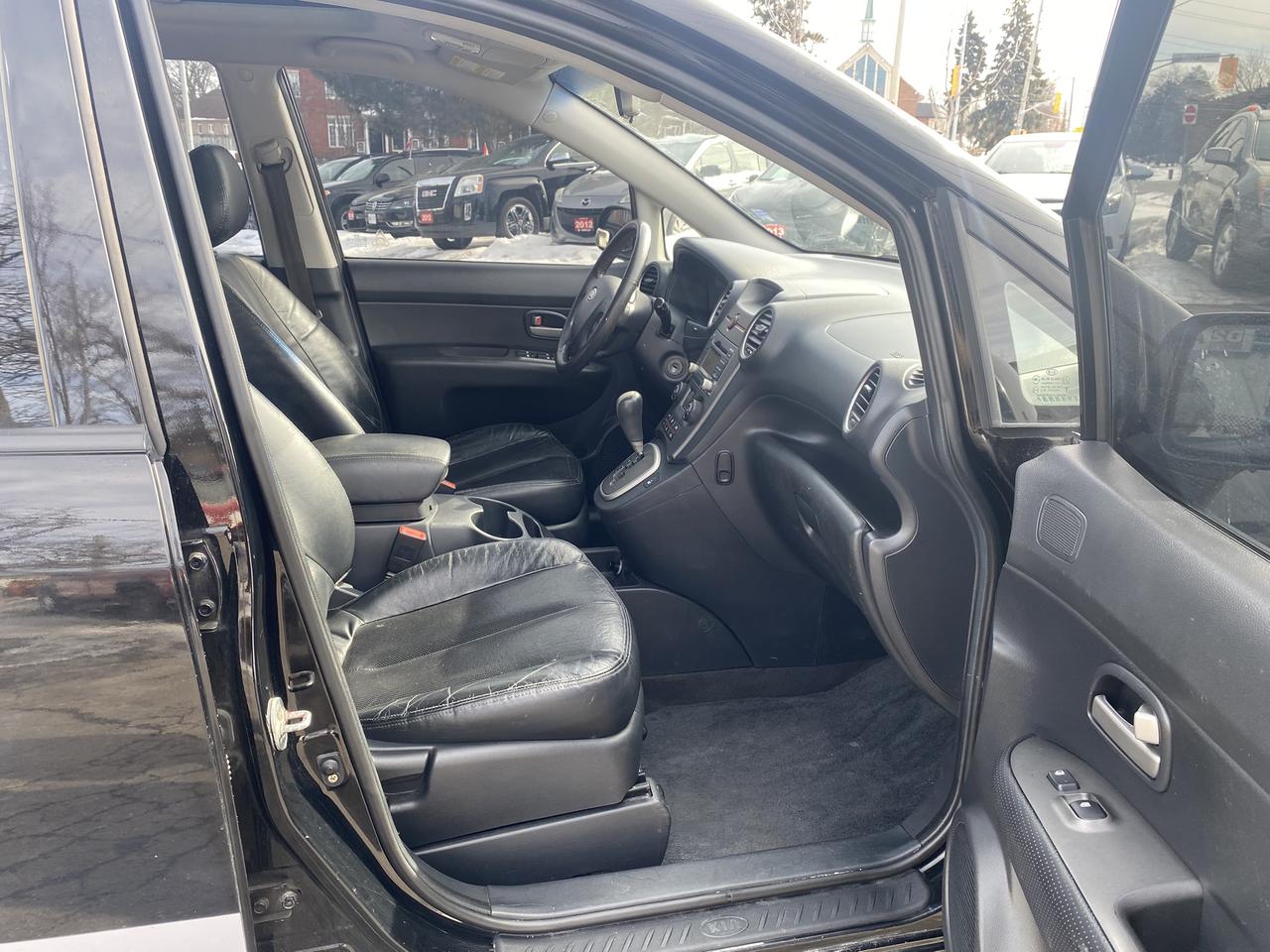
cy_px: 476
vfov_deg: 53.1
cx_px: 635
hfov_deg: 67.3
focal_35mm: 26
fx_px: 954
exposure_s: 1/129
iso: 32
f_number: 1.8
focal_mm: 4.25
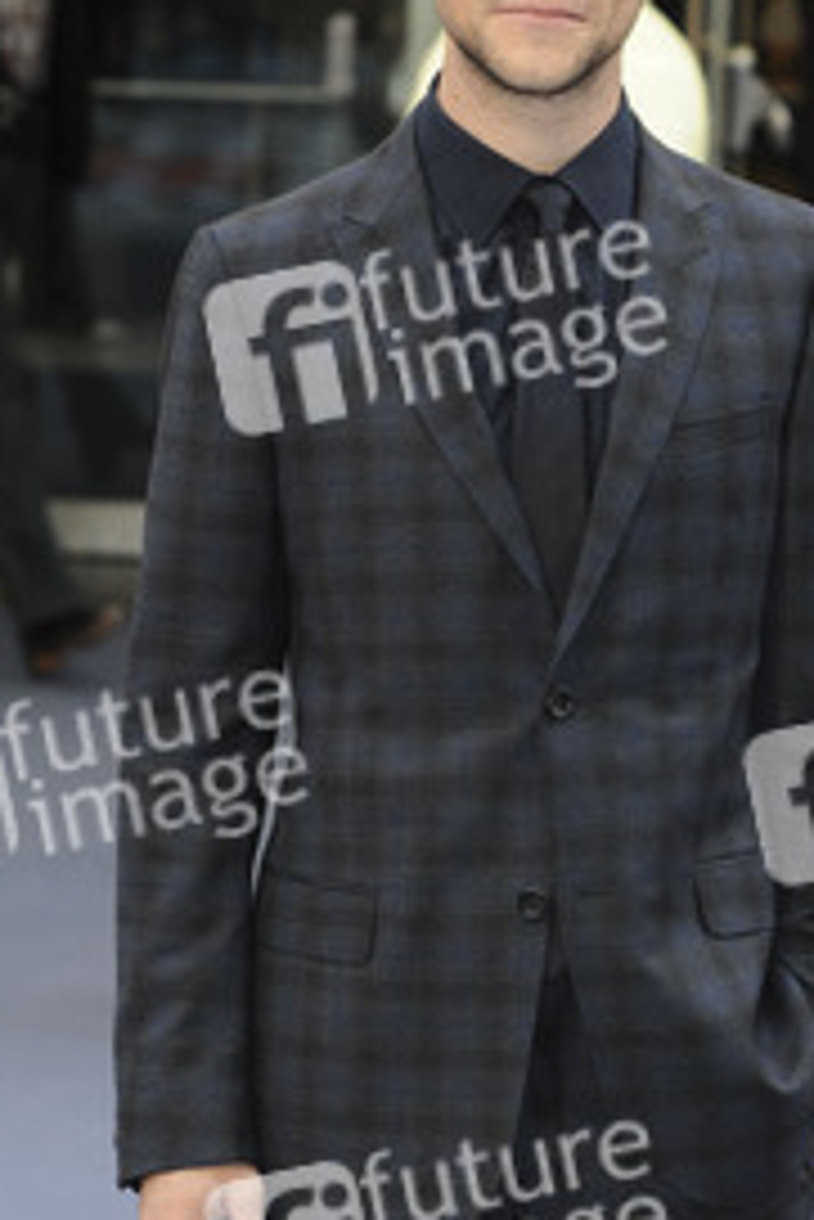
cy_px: 554
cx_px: 569
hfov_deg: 7.8
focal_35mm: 177
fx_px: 5995
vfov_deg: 11.6
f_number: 5
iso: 400
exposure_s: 1/160
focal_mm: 80
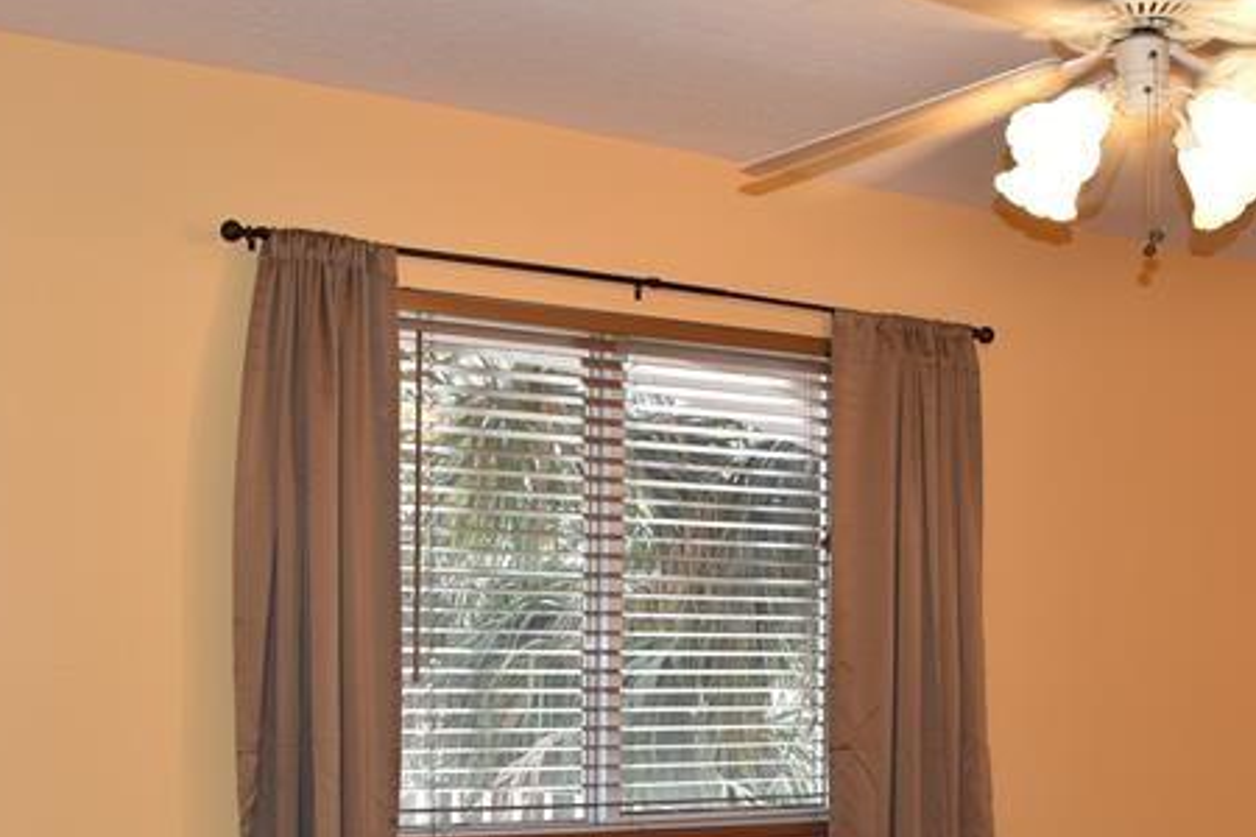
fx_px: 1675
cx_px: 678
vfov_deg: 27.3
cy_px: 713
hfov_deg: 41.1
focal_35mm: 48
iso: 100
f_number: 6.3
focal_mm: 18
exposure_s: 1/15
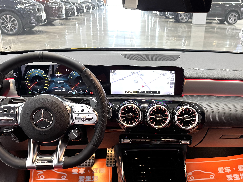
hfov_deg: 49.8
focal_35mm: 37
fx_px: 260
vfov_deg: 38.1
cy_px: 125
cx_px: 148
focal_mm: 6.76
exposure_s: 1/60
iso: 320
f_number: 1.78
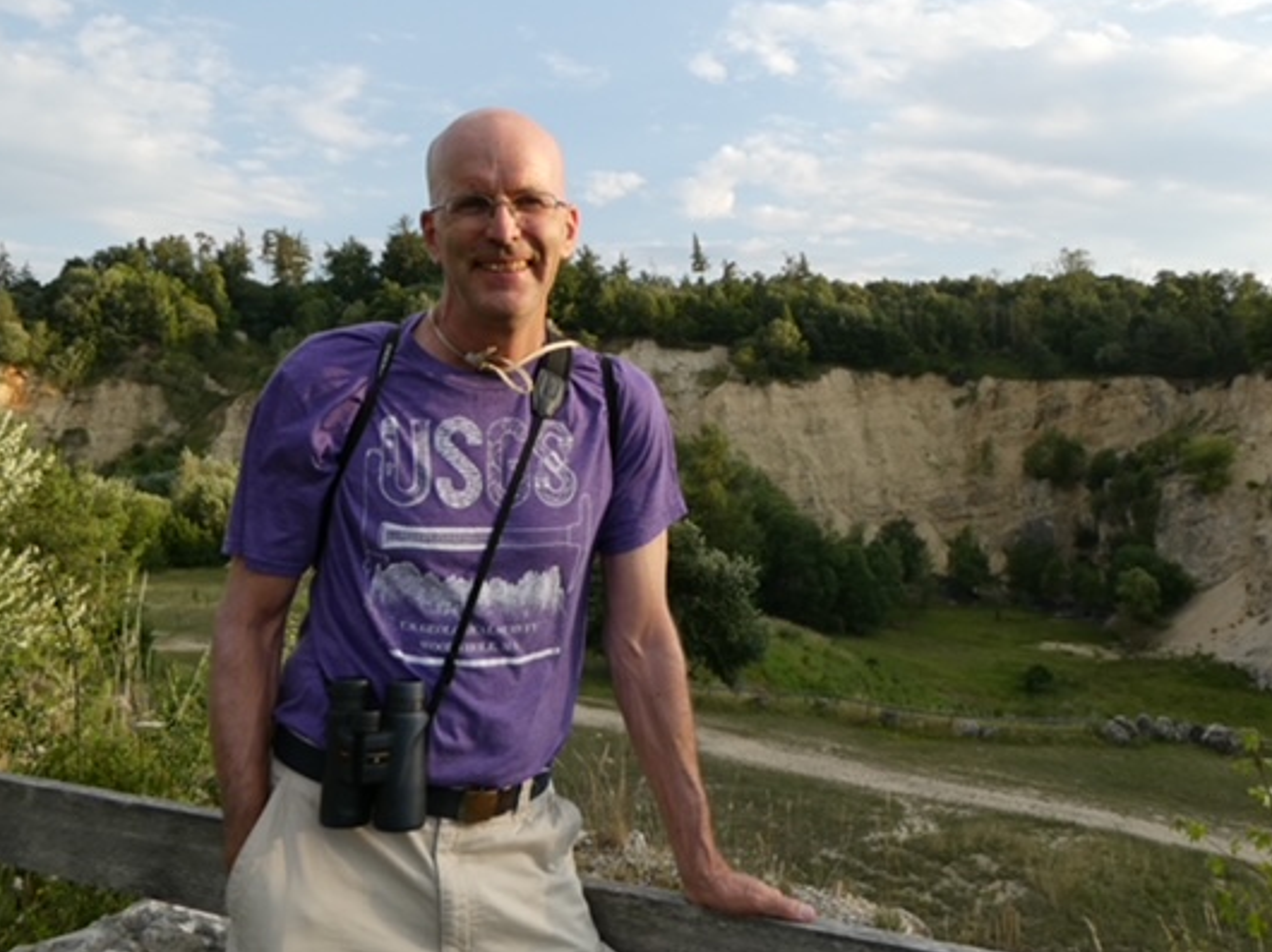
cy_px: 391
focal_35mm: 29
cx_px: 631
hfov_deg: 61.7
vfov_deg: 48.0
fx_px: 1065
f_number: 3.3
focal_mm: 4.3
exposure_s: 1/400
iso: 80
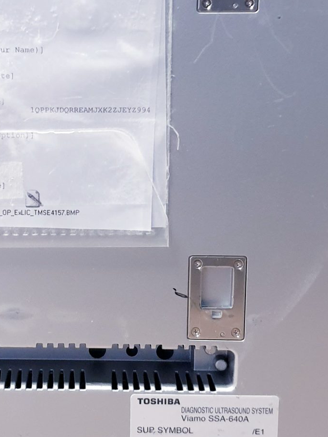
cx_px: 48
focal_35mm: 73
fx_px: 922
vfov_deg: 26.7
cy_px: 197
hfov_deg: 19.9
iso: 320
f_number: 1.5
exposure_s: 1/20
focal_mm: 4.3
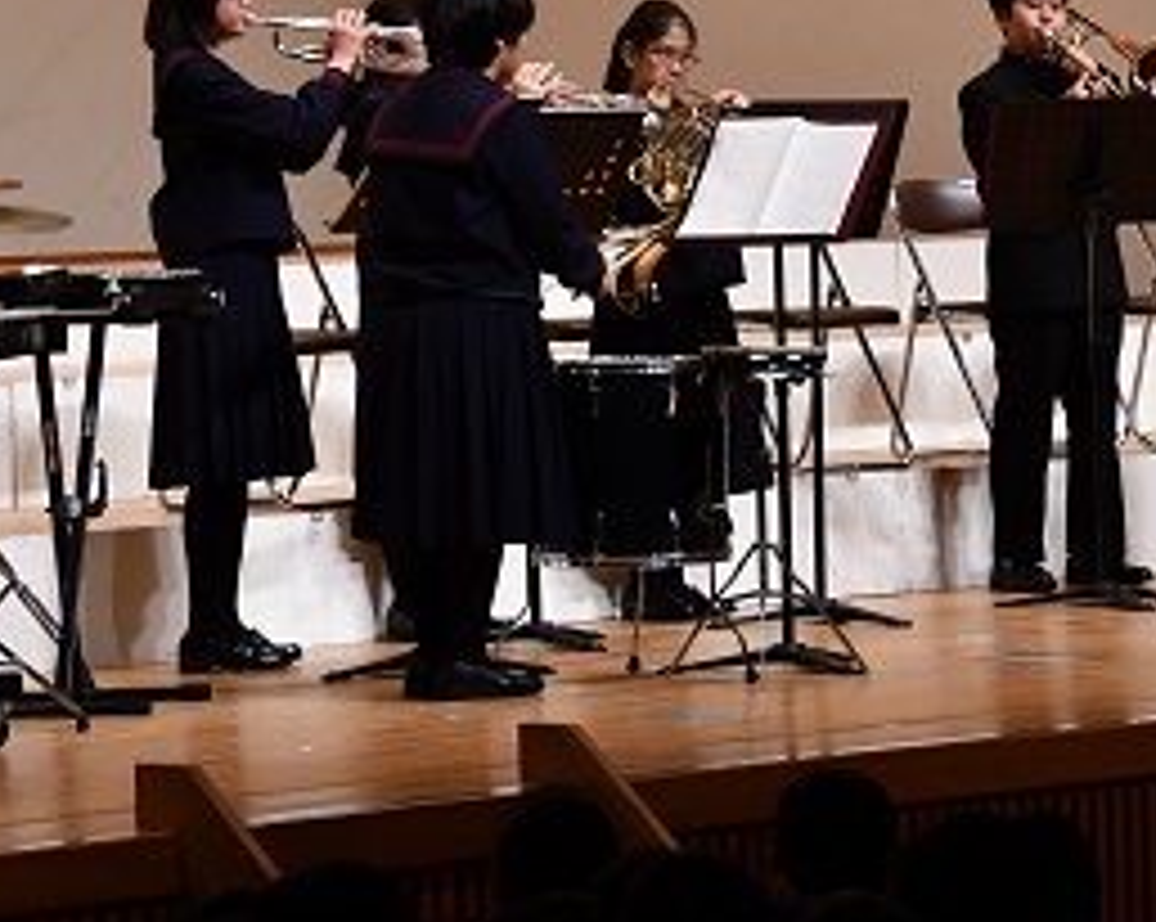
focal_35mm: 227
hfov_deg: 8.5
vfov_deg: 6.8
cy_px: 54
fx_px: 7758
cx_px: 958
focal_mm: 65
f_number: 5.3
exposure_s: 1/125
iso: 1000
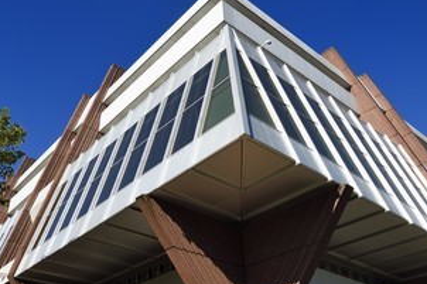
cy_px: 160
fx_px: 462
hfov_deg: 49.3
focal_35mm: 39
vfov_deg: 34.1
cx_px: 172
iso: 200
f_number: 11
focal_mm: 28
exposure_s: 1/250
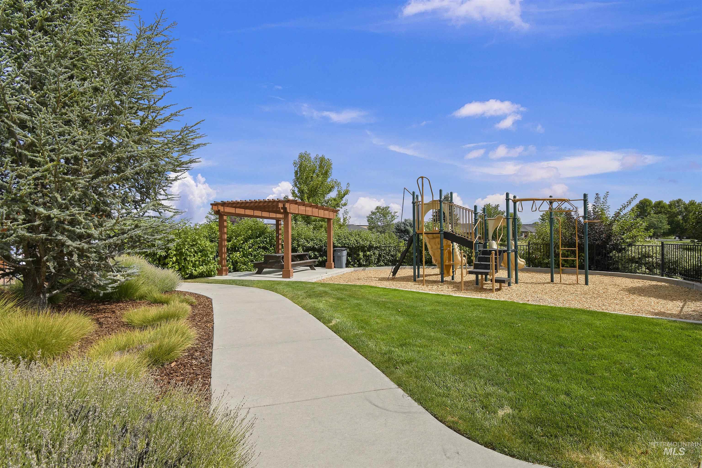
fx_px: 351
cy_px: 234
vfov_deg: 67.4
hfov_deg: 90.0
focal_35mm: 18
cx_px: 351
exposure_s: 1/100
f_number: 11
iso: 320
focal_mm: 12
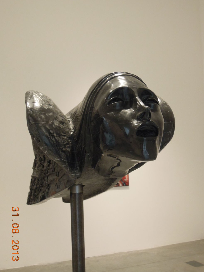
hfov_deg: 30.9
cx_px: 100
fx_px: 369
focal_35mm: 47
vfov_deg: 40.4
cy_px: 133
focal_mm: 8.1
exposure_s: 1/15
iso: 400
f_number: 3.5
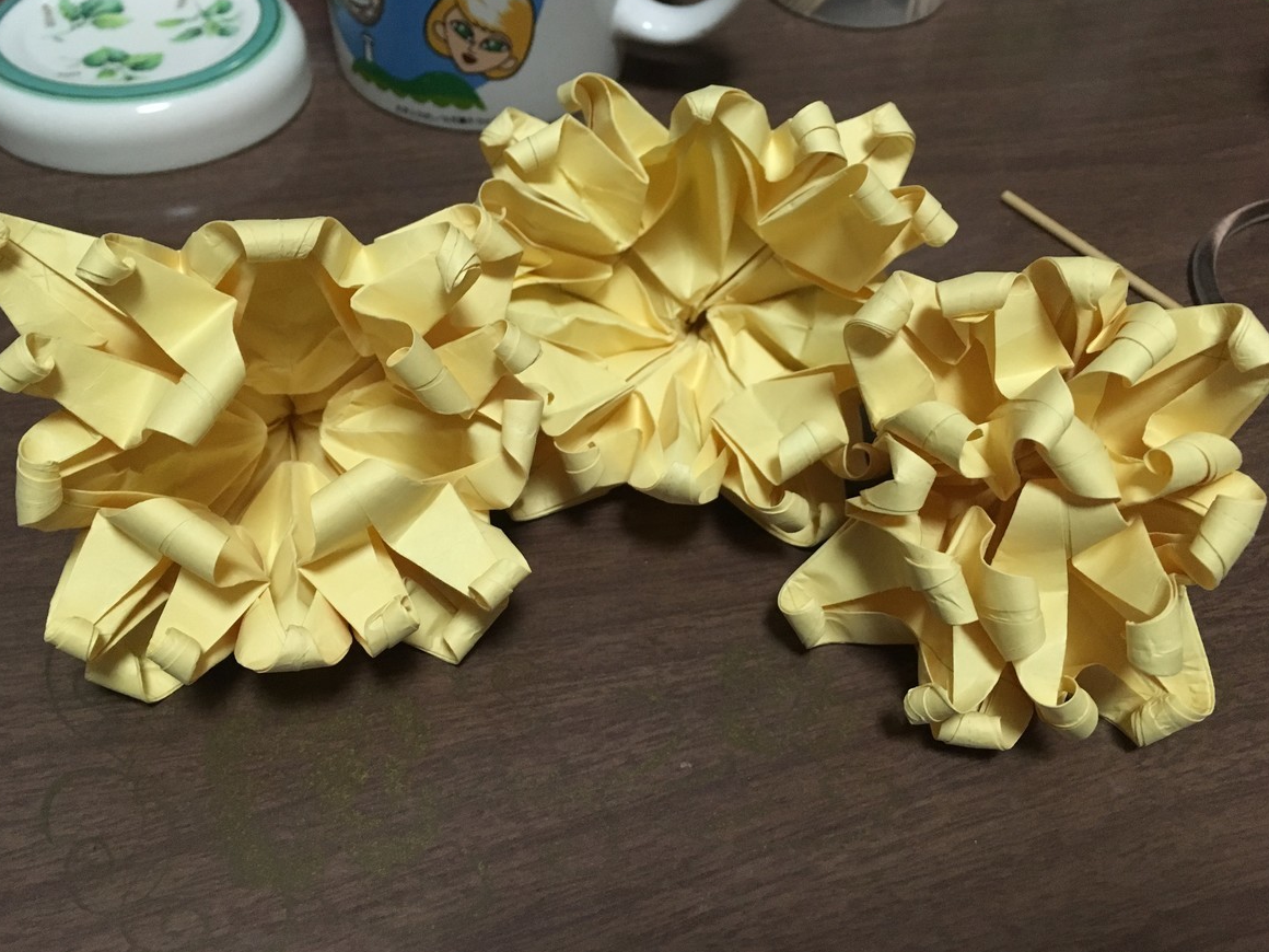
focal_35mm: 30
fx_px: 1100
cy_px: 463
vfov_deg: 46.8
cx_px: 627
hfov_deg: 60.0
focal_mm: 4.15
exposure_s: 1/20
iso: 200
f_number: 2.2
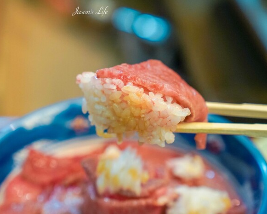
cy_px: 128
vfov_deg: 16.0
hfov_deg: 19.9
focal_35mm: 96
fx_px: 759
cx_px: 90
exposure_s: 1/80
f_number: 4
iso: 4000
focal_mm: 70
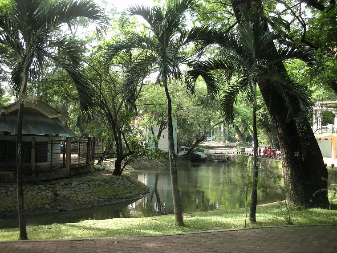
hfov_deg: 50.1
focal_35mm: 37
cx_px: 160
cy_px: 123
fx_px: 360
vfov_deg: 38.7
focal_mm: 5.8
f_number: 2.8
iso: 50
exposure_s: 1/61.3
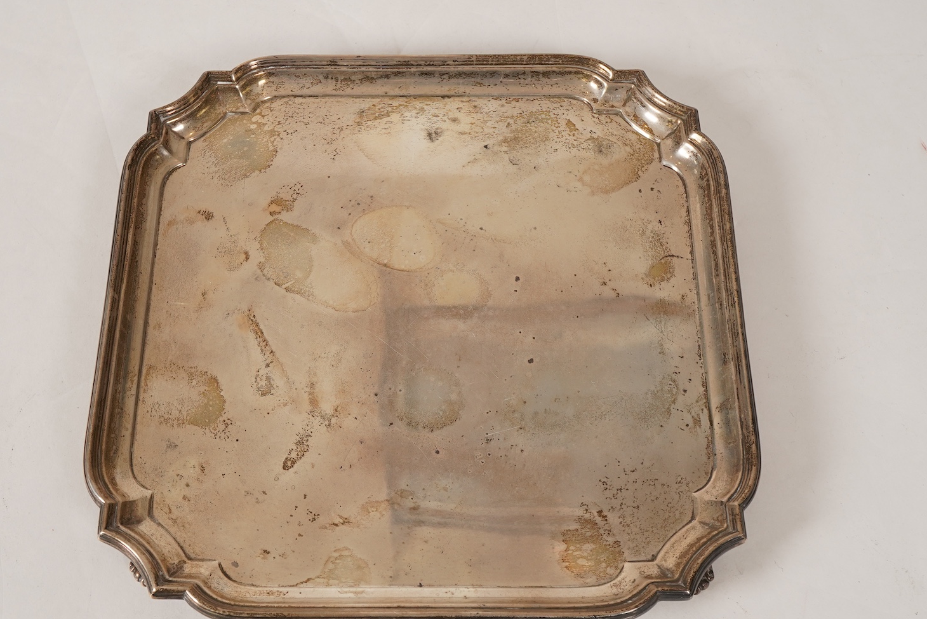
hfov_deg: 38.1
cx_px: 400
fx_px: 1339
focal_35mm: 52
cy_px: 342
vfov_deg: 26.0
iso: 320
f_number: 16
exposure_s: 1/125
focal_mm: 30
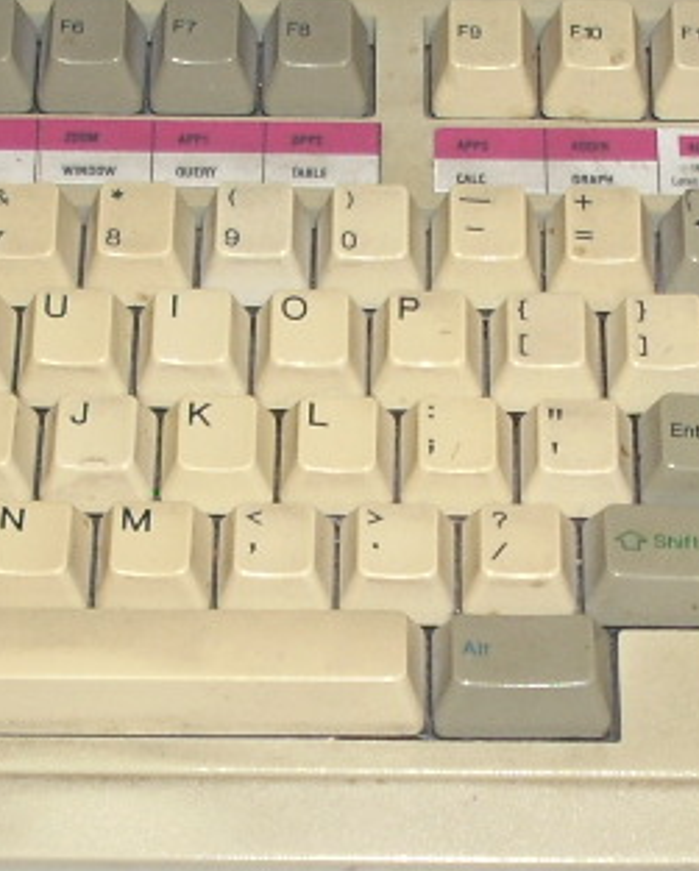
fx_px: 3047
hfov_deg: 13.1
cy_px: 406
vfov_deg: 16.3
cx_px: 473
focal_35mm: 118
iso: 64
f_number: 2.8
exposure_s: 1/60
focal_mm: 6.2
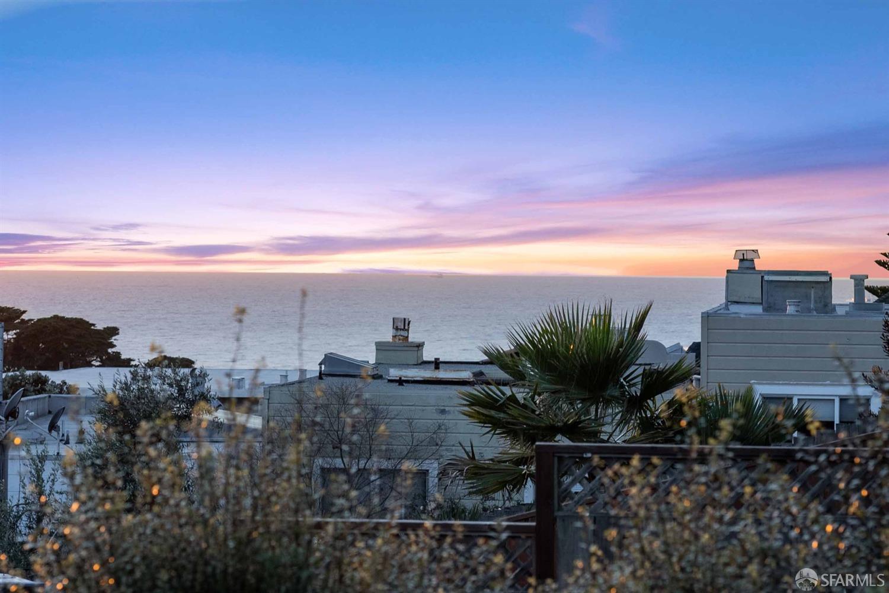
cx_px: 444
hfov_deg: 16.1
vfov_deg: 10.8
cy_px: 296
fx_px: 3136
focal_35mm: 127
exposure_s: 1/125
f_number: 5
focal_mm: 85
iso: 200
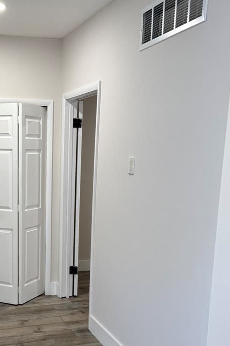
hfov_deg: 30.1
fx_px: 412
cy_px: 227
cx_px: 34
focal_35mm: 43
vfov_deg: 44.9
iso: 160
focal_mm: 6.76
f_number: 1.78
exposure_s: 1/120
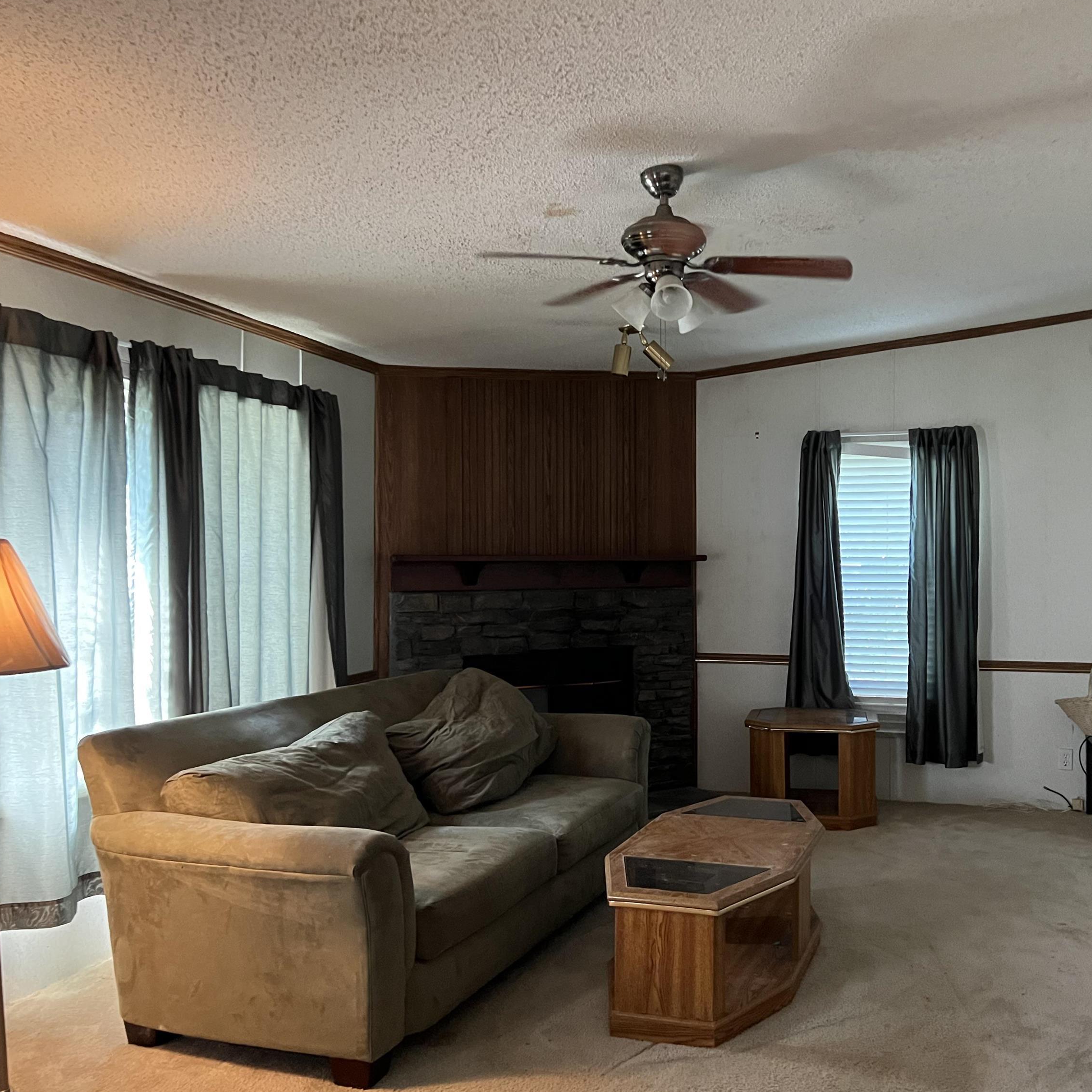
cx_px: 684
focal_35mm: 31
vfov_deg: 52.5
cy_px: 546
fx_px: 1106
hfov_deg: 52.0
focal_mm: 5.7
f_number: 1.5
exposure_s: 1/60
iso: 500
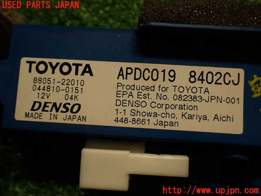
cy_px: 98
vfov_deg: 44.2
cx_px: 130
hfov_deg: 56.8
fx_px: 241
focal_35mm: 32
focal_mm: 5.79
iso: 200
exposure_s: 1/50
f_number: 2.4
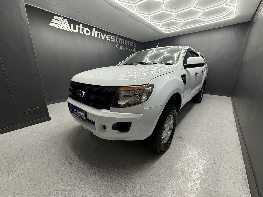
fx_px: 106
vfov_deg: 85.7
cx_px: 132
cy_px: 98
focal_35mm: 14
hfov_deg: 102.1
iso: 160
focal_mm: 2.22
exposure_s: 1/100
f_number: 2.2
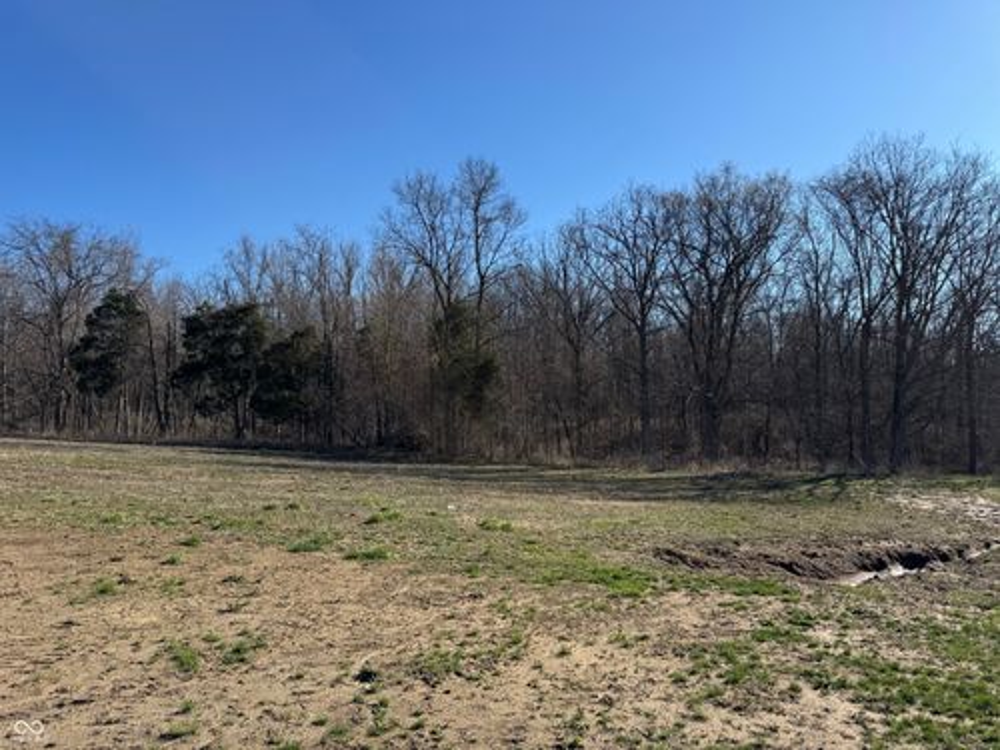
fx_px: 693
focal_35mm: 24
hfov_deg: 71.6
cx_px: 500
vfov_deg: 56.8
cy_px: 375
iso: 80
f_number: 1.78
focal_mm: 6.76
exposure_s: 1/4049
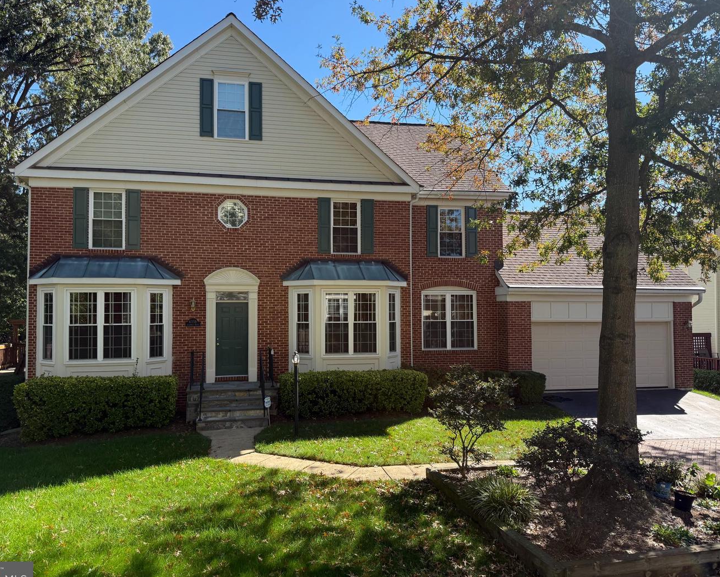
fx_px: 554
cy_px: 294
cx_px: 335
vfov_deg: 54.9
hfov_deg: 65.9
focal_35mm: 26
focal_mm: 6.76
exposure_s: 1/1689
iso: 100
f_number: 1.78
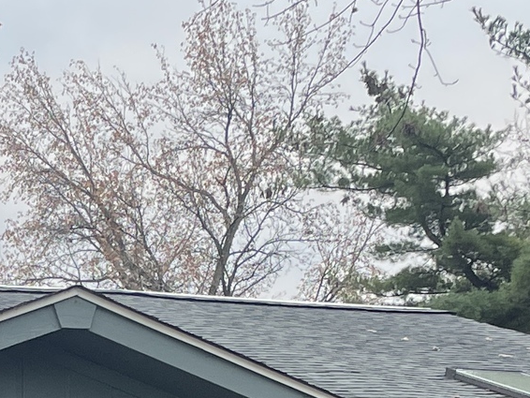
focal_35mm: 141
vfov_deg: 10.0
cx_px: -200
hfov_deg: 13.4
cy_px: 684
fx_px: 2160
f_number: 1.6
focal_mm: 4.2
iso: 50
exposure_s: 1/121
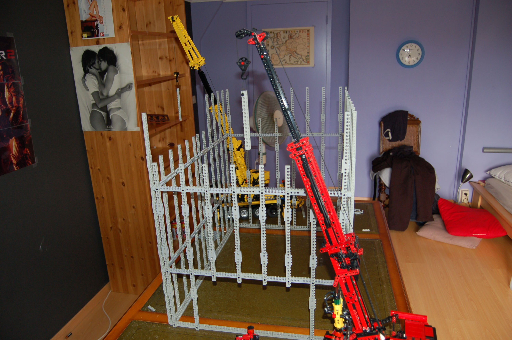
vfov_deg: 47.8
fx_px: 384
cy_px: 170
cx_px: 256
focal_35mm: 27
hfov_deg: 67.4
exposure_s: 1/60
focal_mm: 18
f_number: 3.5
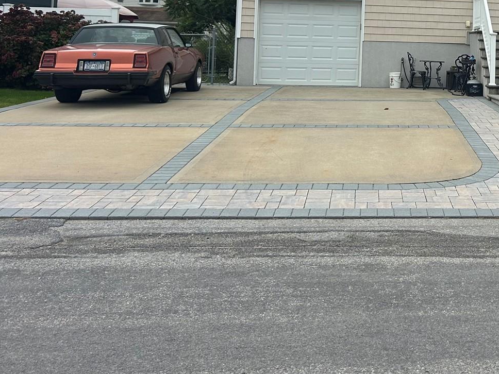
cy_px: 12
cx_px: 485
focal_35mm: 55
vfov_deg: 25.4
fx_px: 793
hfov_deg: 32.5
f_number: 1.5
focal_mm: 5.7
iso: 50
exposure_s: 1/6579
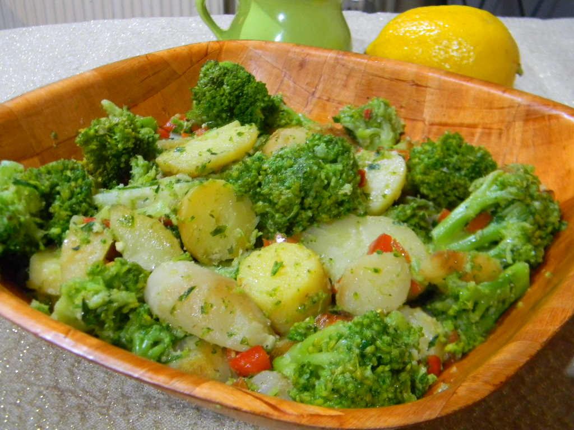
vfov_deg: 35.1
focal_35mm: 41
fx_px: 680
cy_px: 215
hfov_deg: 45.8
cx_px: 287
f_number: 3.8
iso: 400
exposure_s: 1/10.2
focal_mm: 7.3
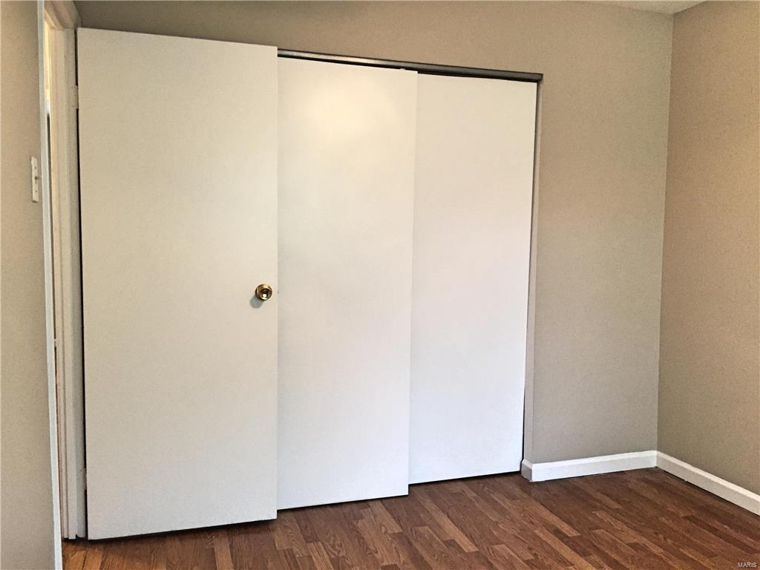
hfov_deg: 61.7
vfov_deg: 48.2
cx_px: 380
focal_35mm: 29
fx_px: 637
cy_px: 285
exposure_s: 1/20
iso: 250
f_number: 2.2
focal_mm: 4.15
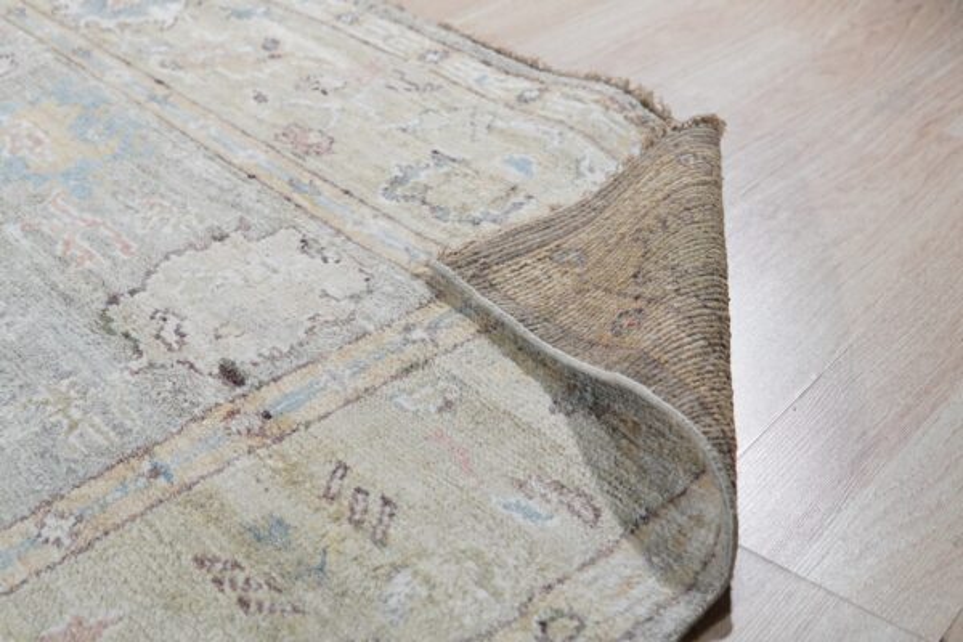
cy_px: 321
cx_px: 482
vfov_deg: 29.9
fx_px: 1204
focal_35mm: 45
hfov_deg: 43.6
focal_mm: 30
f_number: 4
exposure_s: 1/250
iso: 500
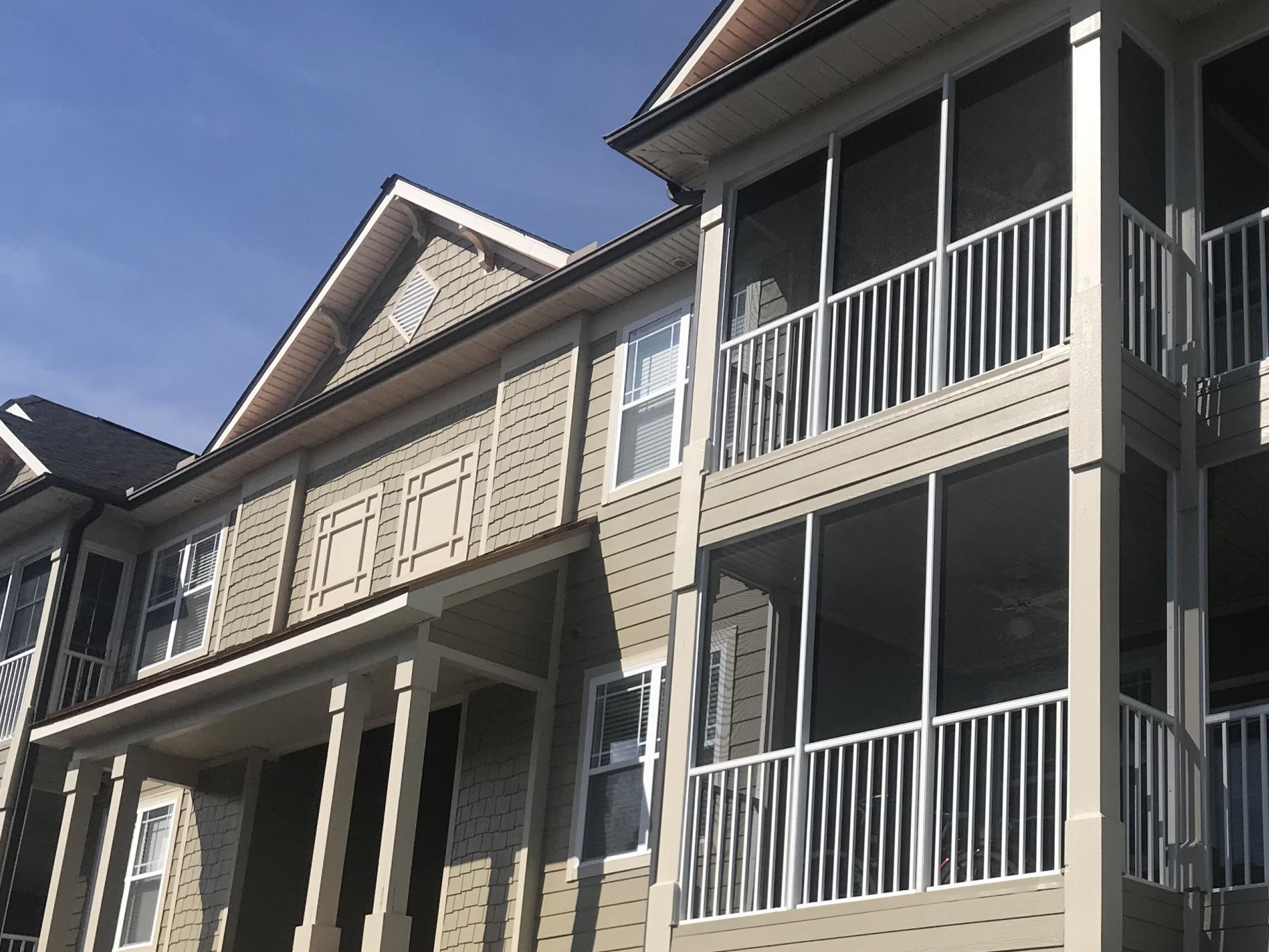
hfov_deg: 40.0
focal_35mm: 46
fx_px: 1687
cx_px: 969
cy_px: 716
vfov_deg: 31.0
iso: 20
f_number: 1.8
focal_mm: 3.99
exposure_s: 1/4367
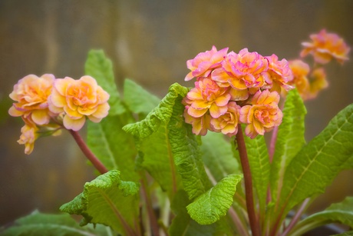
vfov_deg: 9.2
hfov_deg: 13.7
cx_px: 176
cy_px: 118
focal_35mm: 150
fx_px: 1471
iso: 320
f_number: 5
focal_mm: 100
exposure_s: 1/400
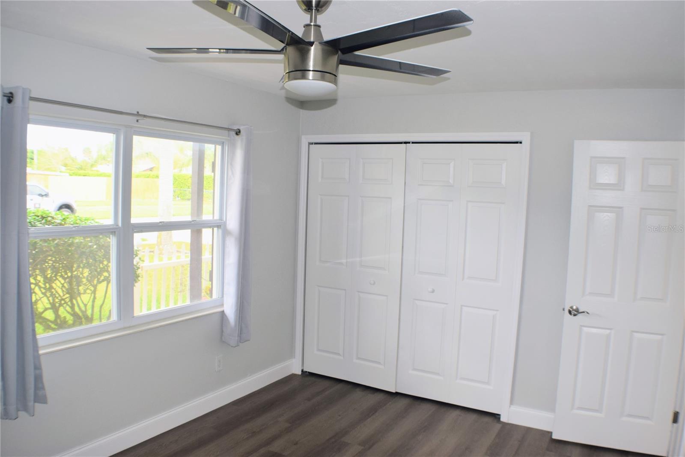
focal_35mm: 36
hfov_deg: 53.1
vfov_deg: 36.9
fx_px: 685
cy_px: 228
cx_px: 342
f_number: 5.6
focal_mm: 24
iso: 320
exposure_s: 1/125
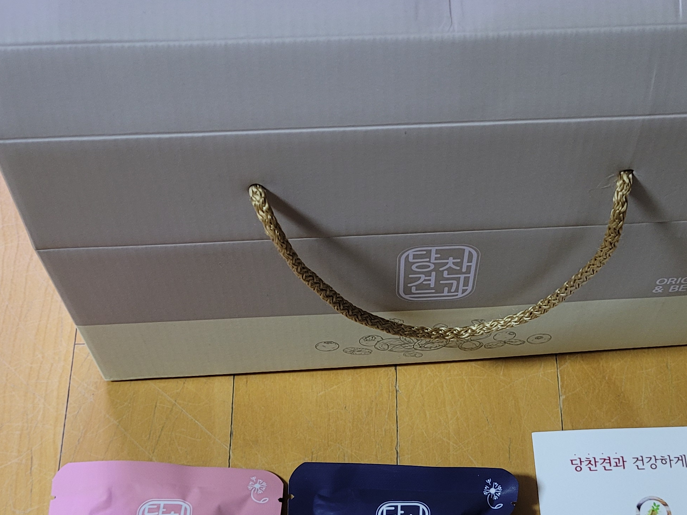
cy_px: 351
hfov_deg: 35.4
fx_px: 1072
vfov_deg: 26.8
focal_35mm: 54
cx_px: 423
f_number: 1.8
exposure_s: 1/40
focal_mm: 5.4
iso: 200
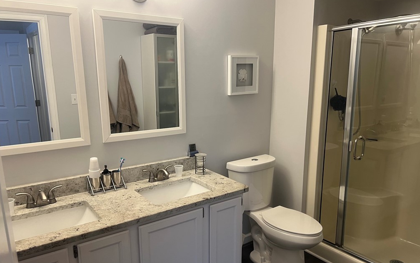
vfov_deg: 44.4
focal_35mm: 28
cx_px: 210
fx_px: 320
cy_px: 149
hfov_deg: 66.5
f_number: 1.5
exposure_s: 1/60
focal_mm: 5.7
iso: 80
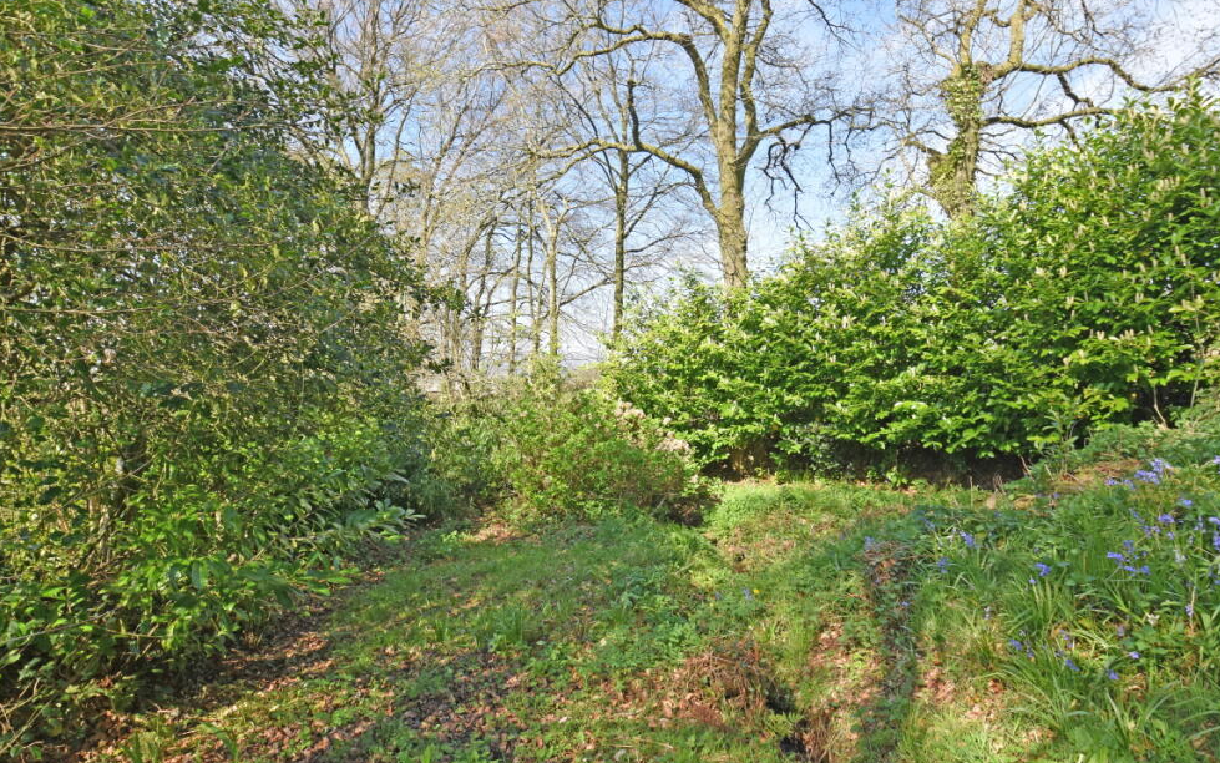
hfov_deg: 97.8
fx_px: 532
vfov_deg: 71.2
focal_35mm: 16
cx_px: 616
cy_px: 357
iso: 200
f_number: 6.3
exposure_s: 1/250
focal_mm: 10
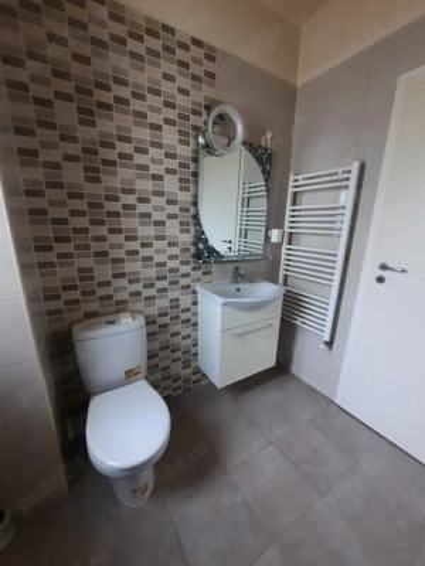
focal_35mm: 13
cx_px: 212
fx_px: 213
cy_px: 283
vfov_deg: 106.2
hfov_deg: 89.9
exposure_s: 1/30
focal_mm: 1.74
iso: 160
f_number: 2.2
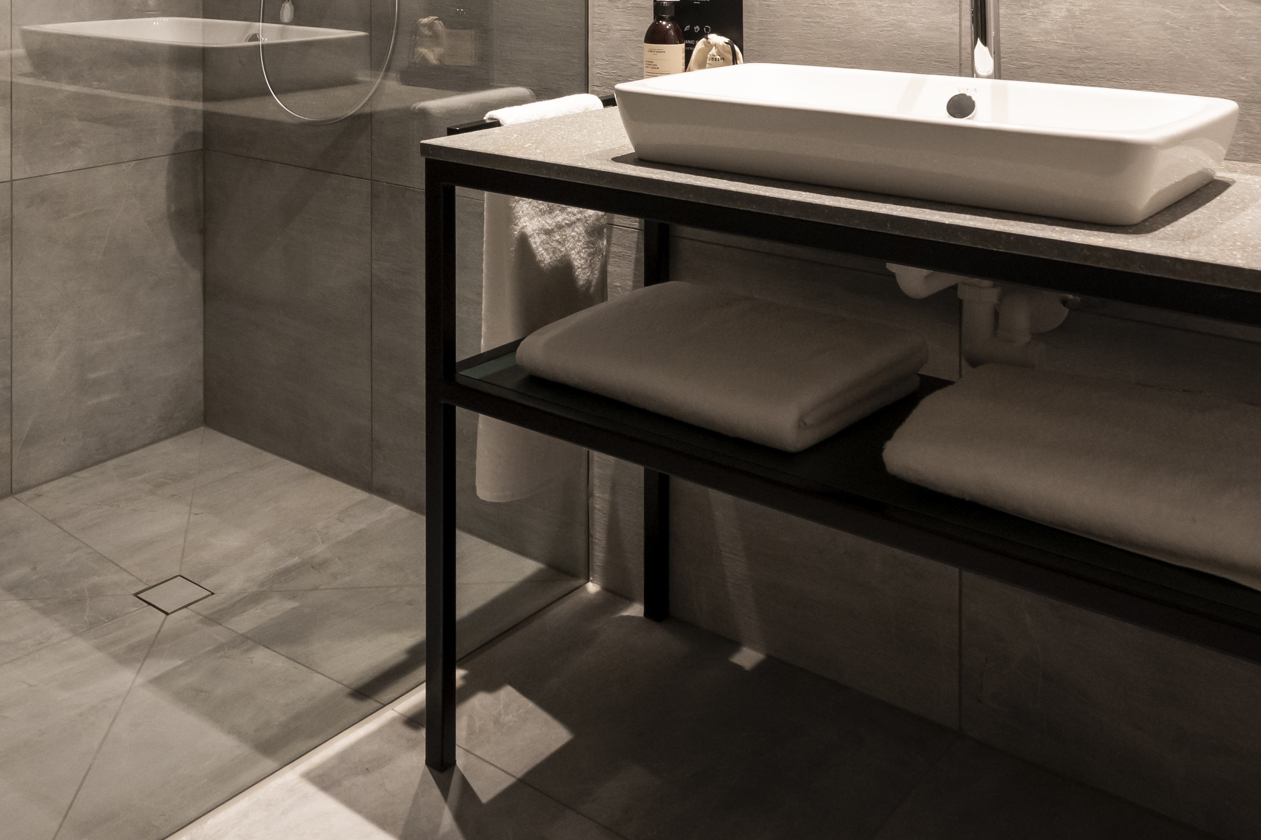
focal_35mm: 36
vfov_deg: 32.7
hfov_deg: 49.3
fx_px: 1261
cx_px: 214
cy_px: -65
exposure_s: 1/15
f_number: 7.1
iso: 640
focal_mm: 14
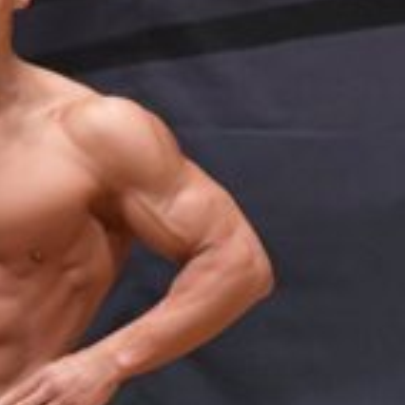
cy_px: 471
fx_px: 18412
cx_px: 50
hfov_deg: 1.3
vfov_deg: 1.3
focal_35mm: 1391
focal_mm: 200
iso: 6400
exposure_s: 1/400
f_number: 5.6
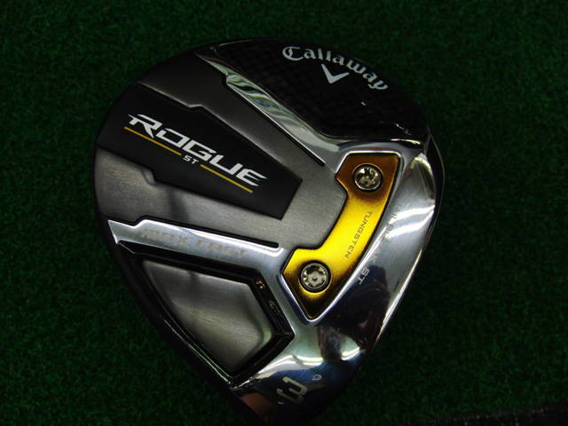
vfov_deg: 38.7
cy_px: 213
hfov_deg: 50.1
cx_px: 284
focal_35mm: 37
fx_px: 607
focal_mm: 6.42
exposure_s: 1/80
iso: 160
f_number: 3.6
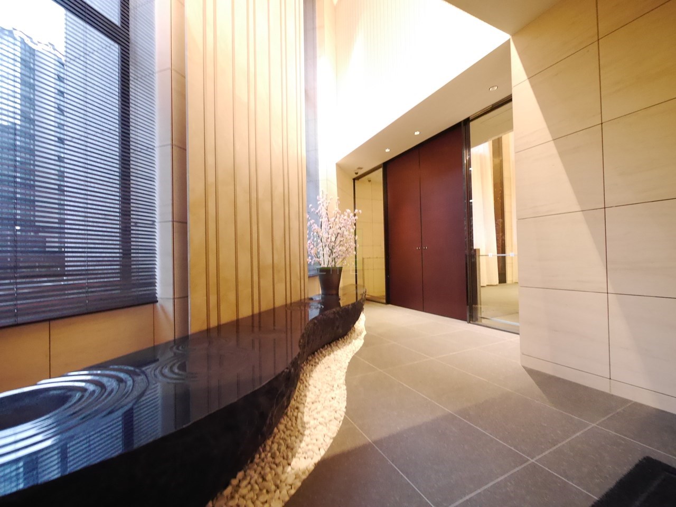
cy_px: 254
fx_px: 273
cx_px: 338
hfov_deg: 102.1
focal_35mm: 14
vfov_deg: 85.7
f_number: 4
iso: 3200
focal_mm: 7
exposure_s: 1/30
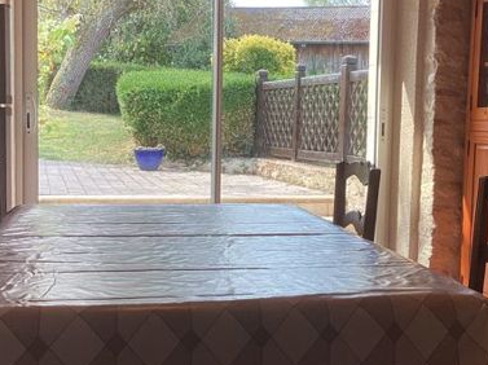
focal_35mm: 58
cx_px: 309
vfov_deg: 25.2
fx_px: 817
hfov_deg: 33.1
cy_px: 185
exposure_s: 1/100
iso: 40
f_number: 2.4
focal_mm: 3.3
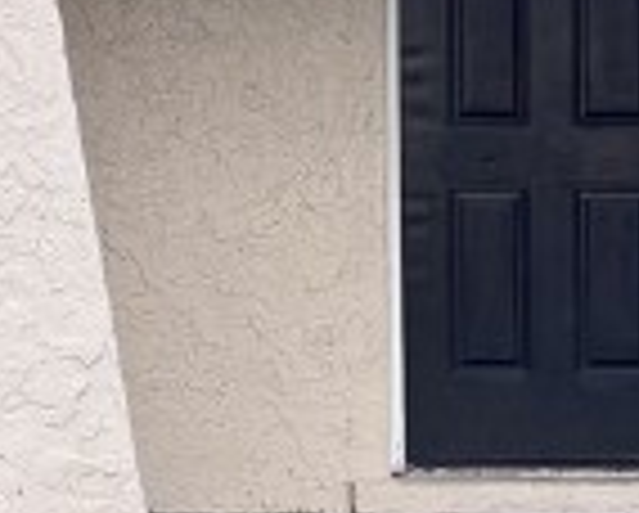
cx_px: -189
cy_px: 81
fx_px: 3466
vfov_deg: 8.4
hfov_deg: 10.3
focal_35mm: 183
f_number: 1.6
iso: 50
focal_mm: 5.96
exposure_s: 1/684
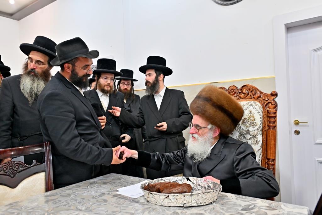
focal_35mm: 27
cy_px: 108
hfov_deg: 67.4
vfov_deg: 47.9
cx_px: 161
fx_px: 242
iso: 640
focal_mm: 27
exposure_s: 1/200
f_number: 4
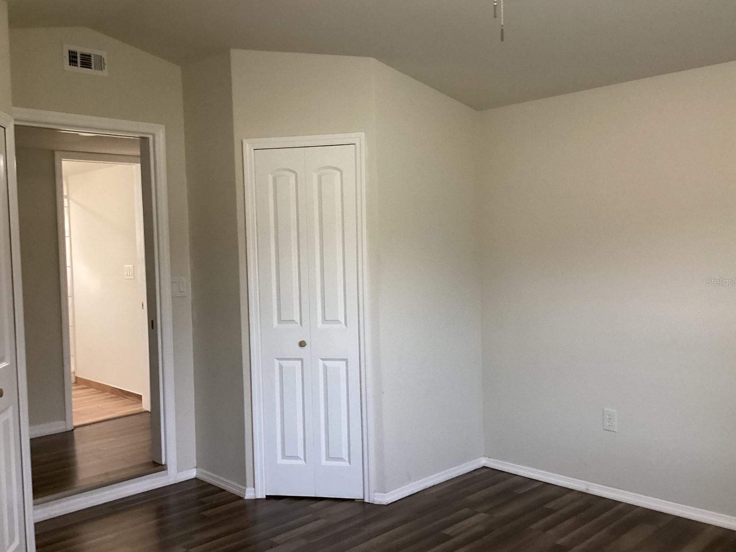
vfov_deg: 44.2
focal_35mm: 32
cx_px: 371
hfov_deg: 56.8
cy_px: 281
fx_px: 680
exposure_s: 1/60
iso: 320
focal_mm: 3.3
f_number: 2.4
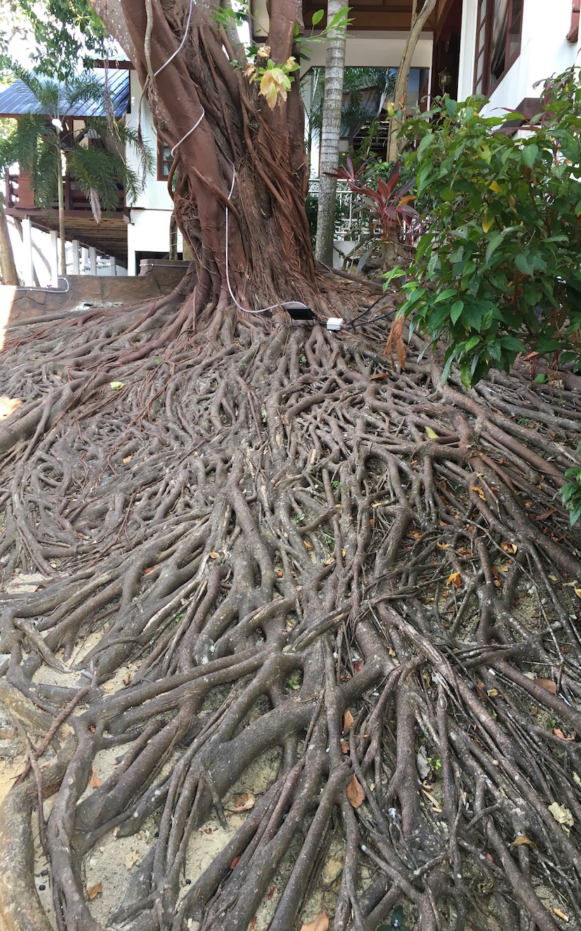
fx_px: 786
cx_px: 298
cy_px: 464
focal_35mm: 31
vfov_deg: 61.2
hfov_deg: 40.6
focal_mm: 4.15
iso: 25
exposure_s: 1/33
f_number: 2.2
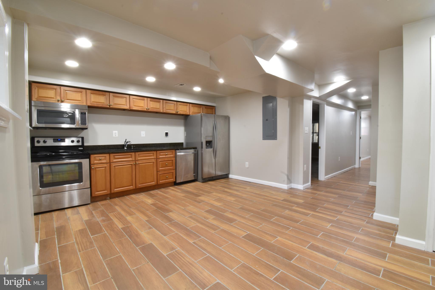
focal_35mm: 15
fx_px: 181
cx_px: 218
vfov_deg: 77.3
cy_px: 145
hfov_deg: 100.4
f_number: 22
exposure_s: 6
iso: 100
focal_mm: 10
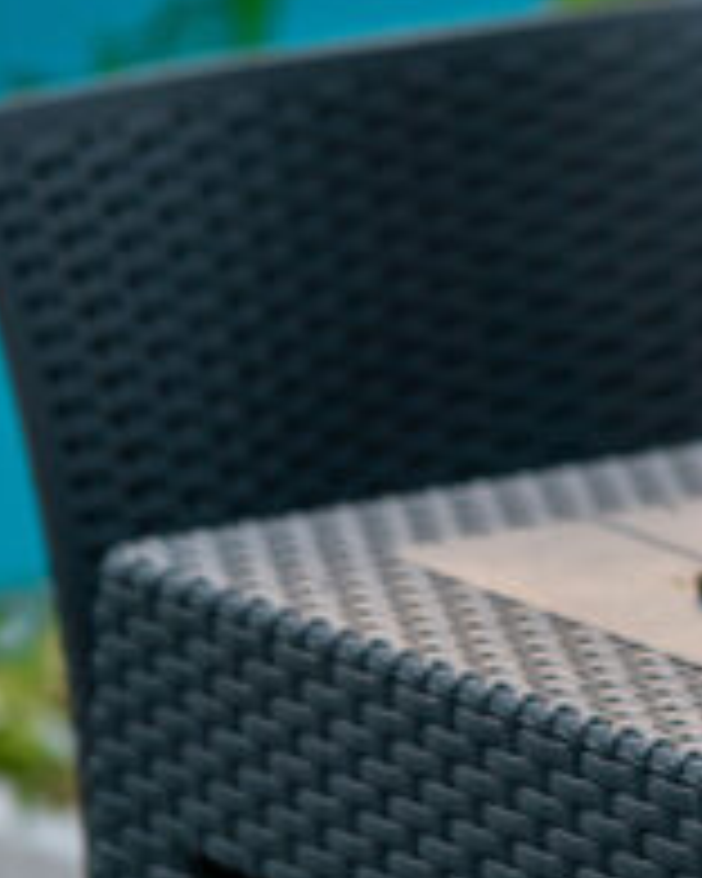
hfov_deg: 4.8
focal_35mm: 314
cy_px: -36
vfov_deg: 6.1
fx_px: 8155
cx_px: 1498
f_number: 2
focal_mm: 85
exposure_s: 1/160
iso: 125
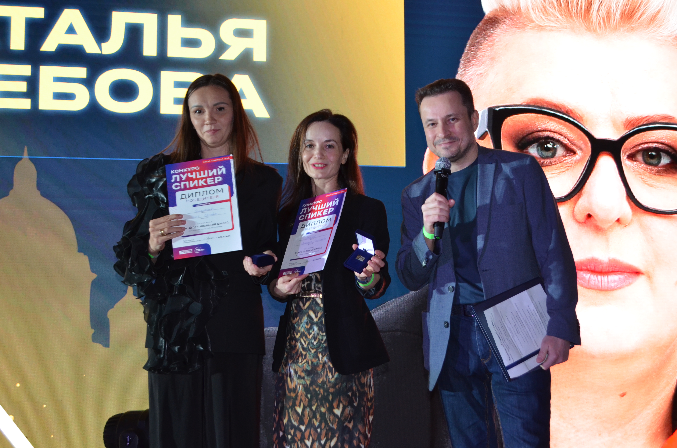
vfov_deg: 29.7
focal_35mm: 45
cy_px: 224
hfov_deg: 43.7
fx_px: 844
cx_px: 338
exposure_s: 1/60
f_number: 4.5
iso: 720
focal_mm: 30
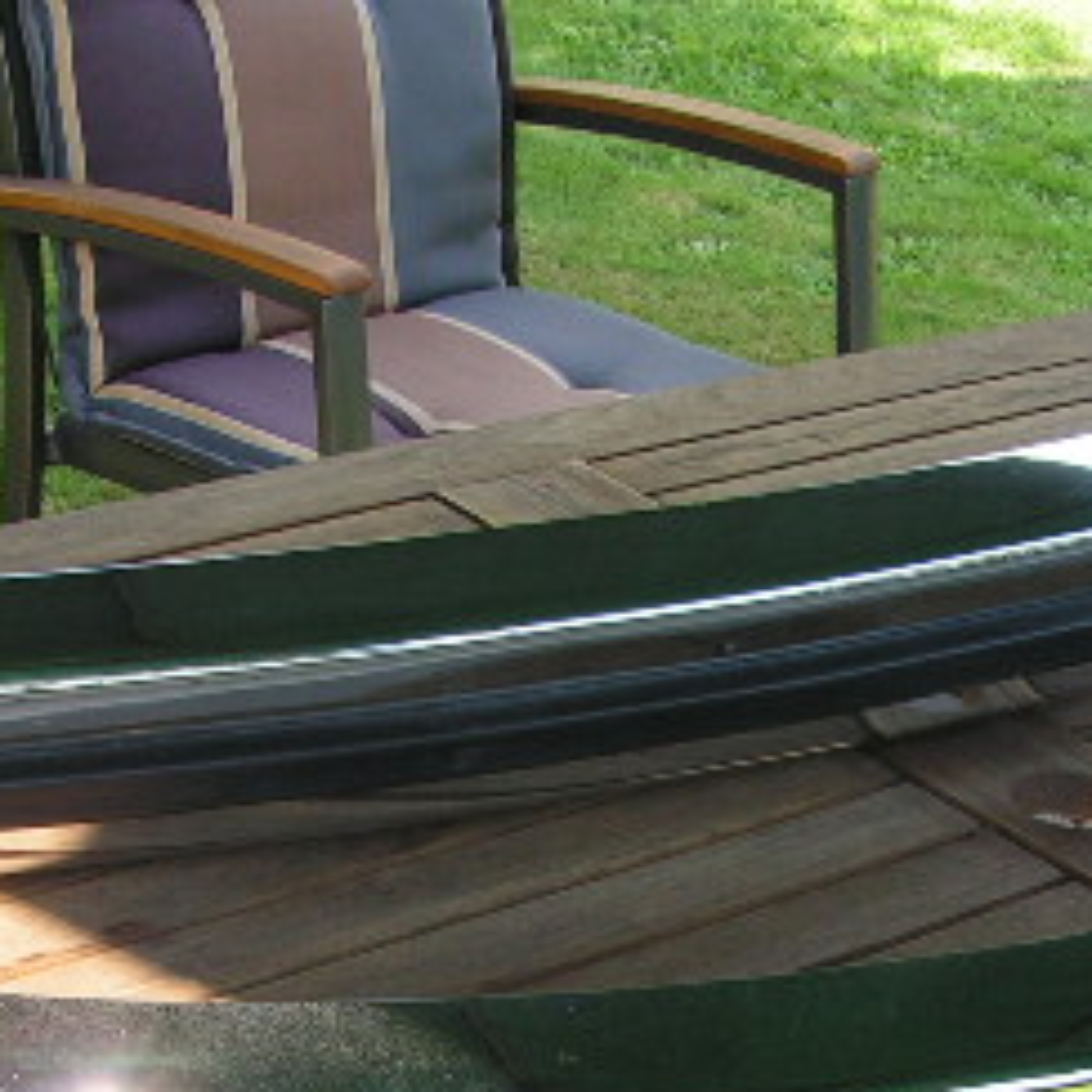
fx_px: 3141
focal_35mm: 88
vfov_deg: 19.4
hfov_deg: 19.7
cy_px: 931
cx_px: 461
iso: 50
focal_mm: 6.3
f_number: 4.5
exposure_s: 1/50
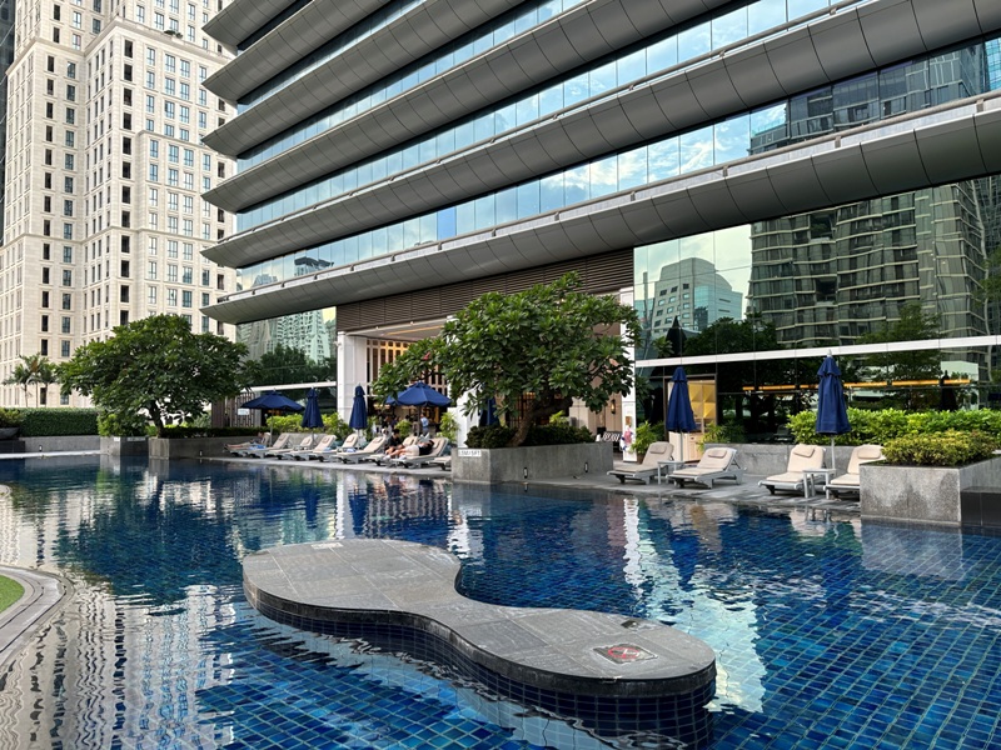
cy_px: 375
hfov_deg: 71.6
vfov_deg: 56.8
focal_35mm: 24
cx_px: 500
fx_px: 694
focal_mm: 6.86
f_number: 1.78
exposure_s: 1/121
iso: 80
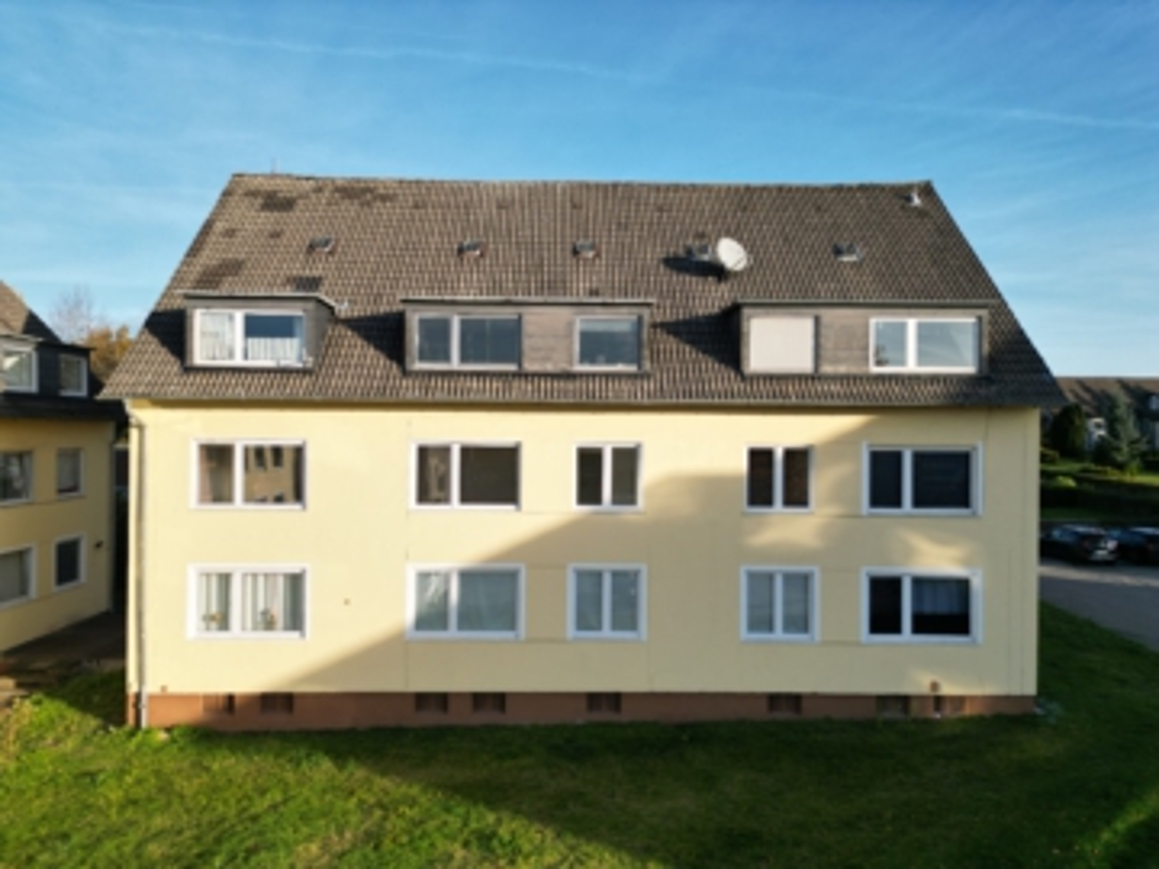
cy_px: 434
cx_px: 580
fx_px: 804
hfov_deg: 71.6
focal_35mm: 24
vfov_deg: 56.8
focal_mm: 6.72
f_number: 1.7
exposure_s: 1/2000
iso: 150
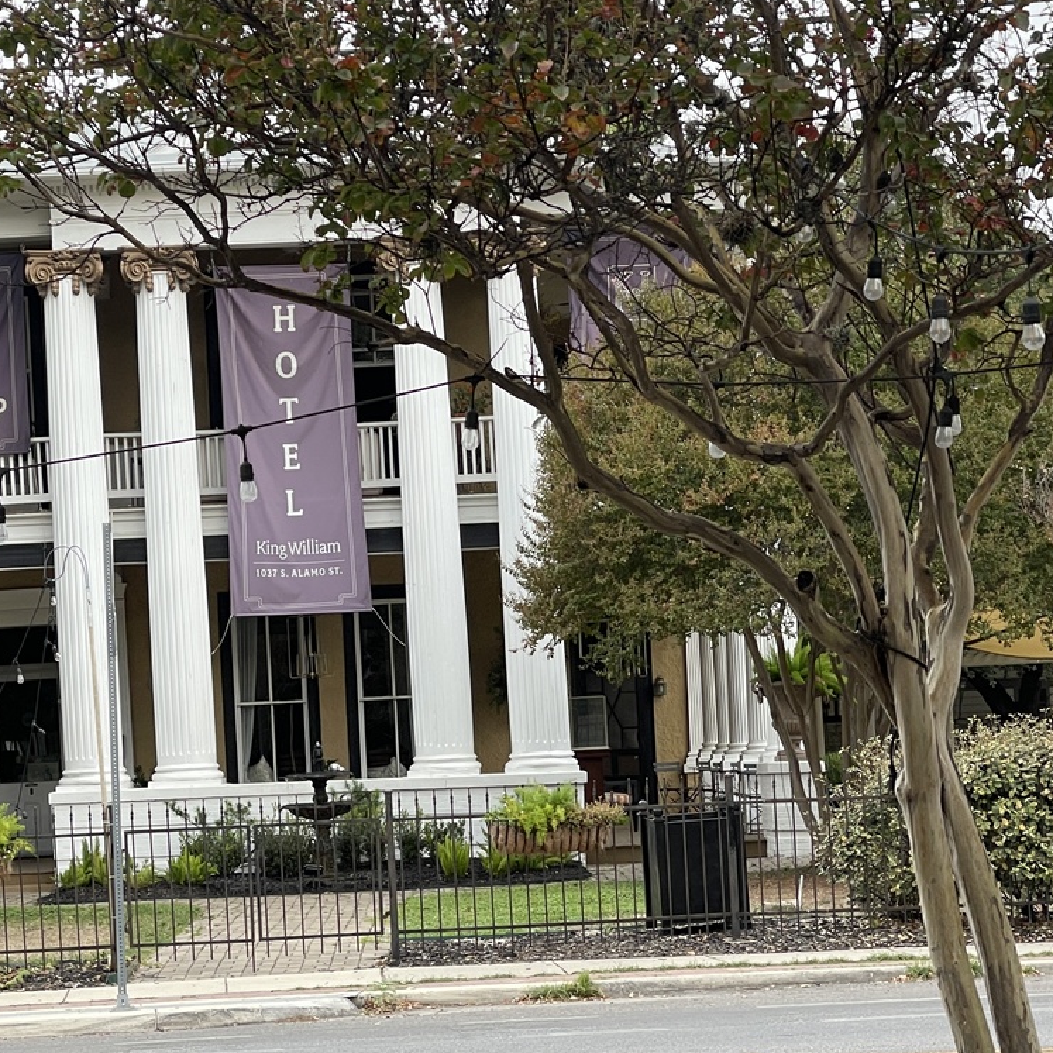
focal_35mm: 109
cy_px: 689
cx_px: 341
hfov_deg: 15.9
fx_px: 3751
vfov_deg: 15.9
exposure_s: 1/99
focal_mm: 7.5
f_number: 2.2
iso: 25
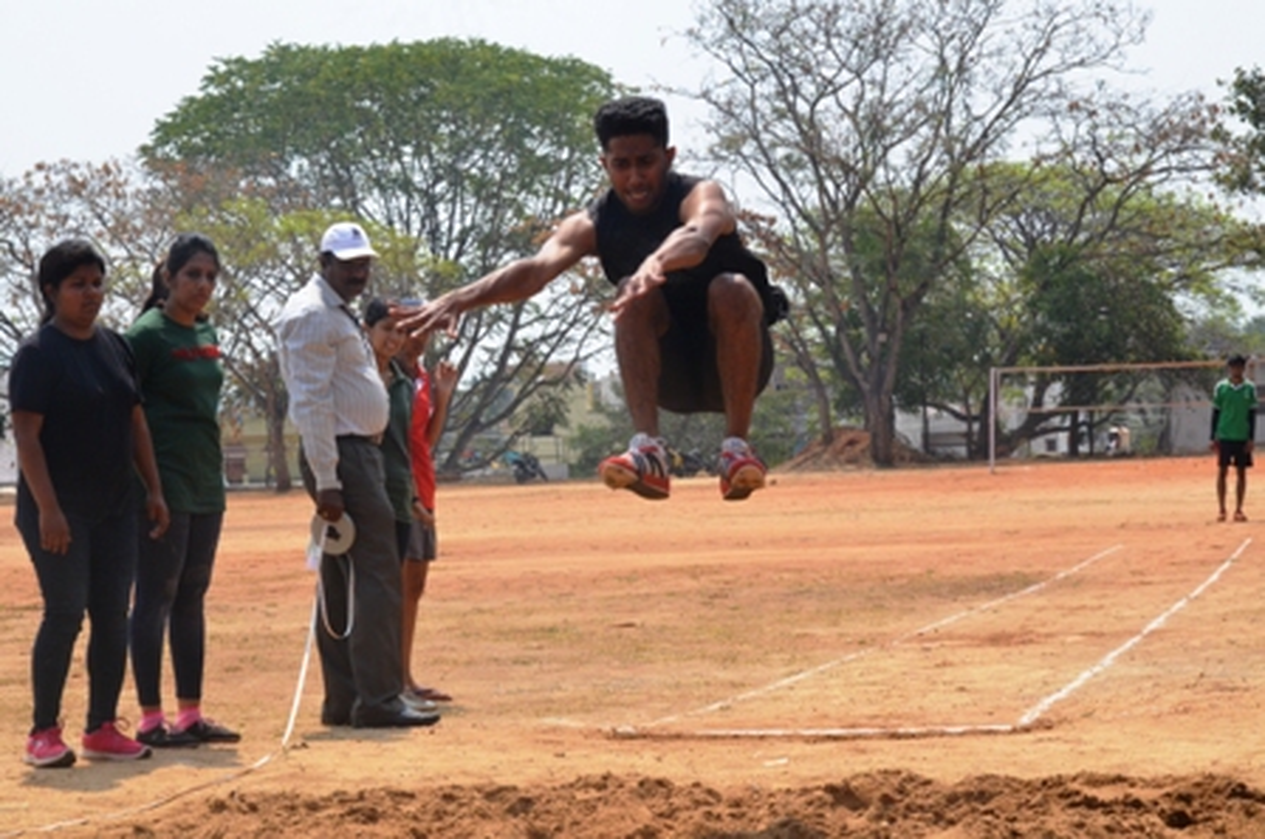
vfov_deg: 13.8
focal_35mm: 99
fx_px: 3473
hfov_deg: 20.6
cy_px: 420
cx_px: 632
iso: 1600
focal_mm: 66
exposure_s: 1/1250
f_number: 18
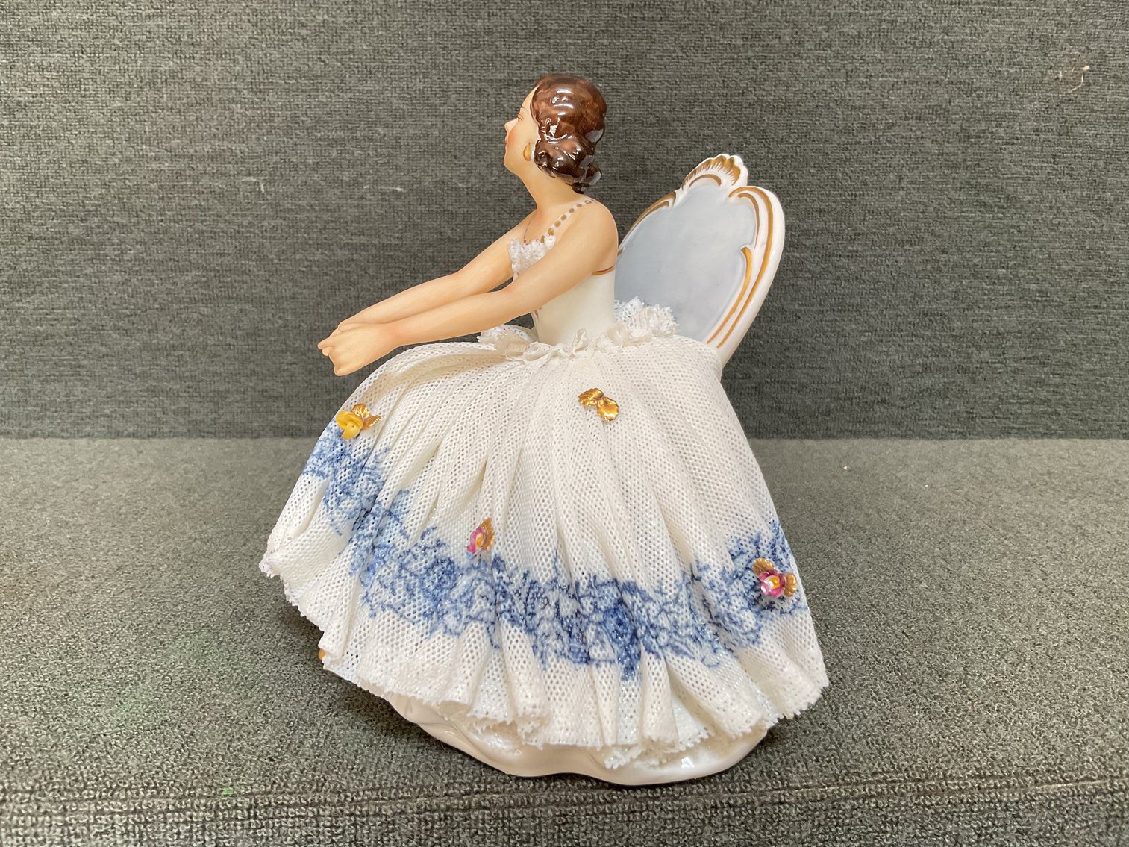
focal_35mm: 29
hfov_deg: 61.7
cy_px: 424
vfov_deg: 48.2
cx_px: 564
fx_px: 946
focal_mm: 3
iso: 80
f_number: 1.8
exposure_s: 1/60
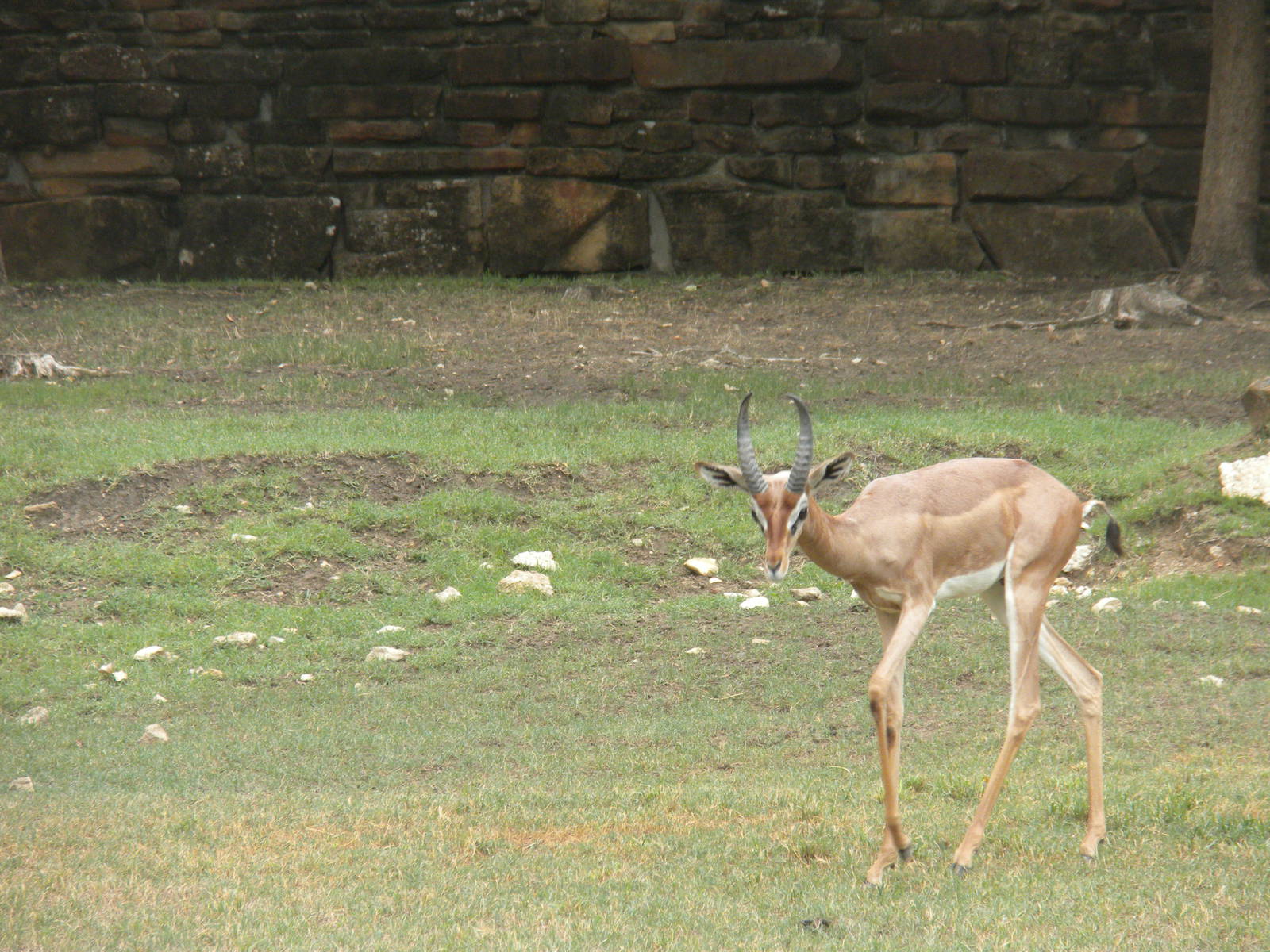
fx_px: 9539
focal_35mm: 260
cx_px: 635
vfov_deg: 5.7
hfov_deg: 7.6
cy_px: 476
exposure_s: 1/157
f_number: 5.3
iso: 190
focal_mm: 46.2
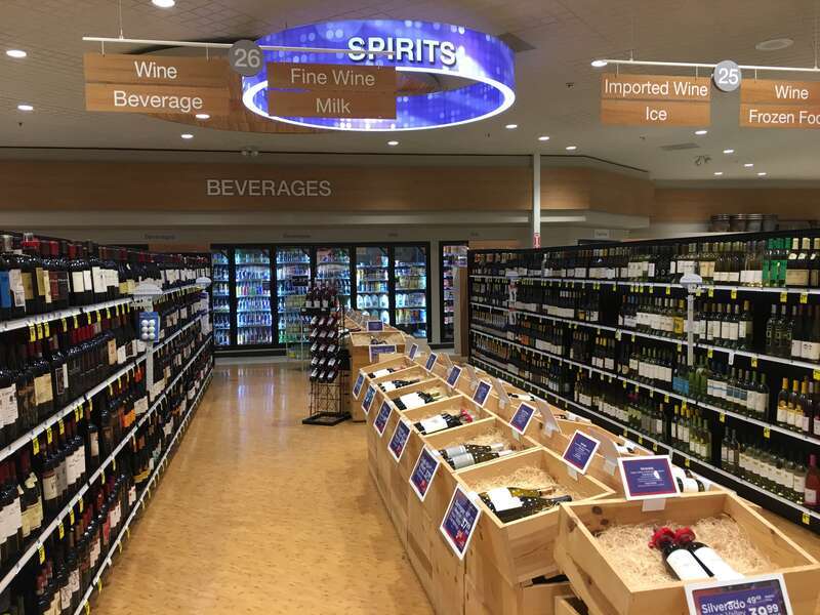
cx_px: 410
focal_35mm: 29
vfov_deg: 48.2
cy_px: 308
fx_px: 687
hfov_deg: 61.7
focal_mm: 4.15
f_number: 2.2
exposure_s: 1/30
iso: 64
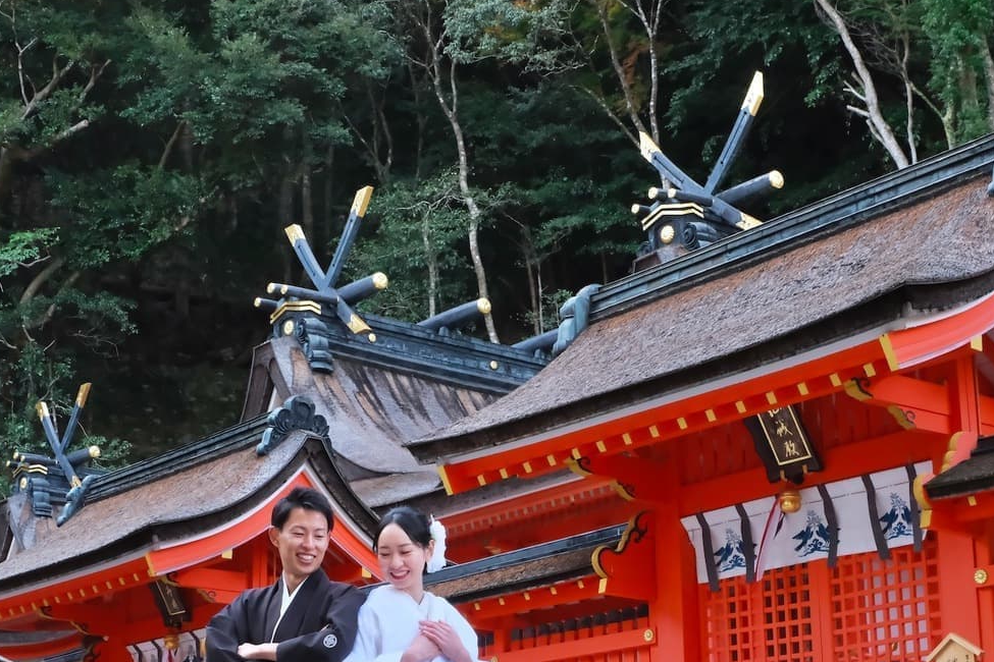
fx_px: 1795
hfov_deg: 30.9
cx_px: 443
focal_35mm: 65
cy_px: 442
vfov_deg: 20.8
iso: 1600
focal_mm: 29.2
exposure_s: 1/125
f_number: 8
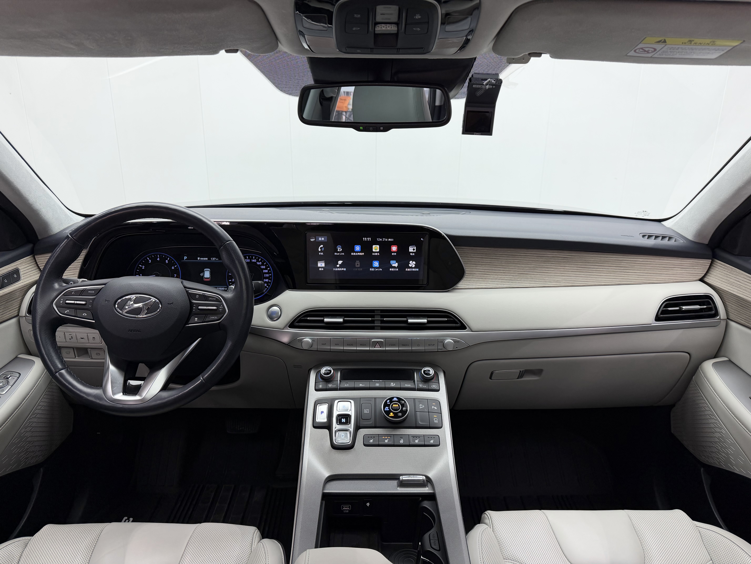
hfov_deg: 71.6
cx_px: 376
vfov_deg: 56.8
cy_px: 282
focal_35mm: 24
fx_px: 521
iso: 125
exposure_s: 1/100
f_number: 1.78
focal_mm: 6.76
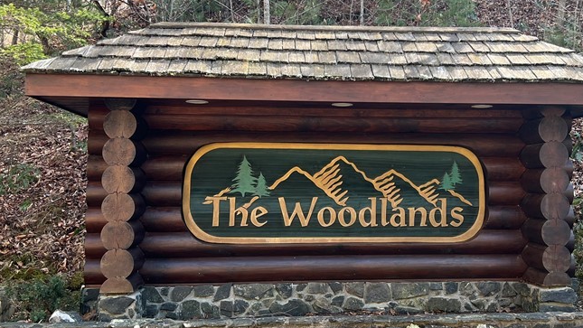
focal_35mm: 45
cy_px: 139
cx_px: 342
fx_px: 696
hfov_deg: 45.3
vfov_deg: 26.5
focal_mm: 5.7
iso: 32
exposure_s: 1/124
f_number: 1.5
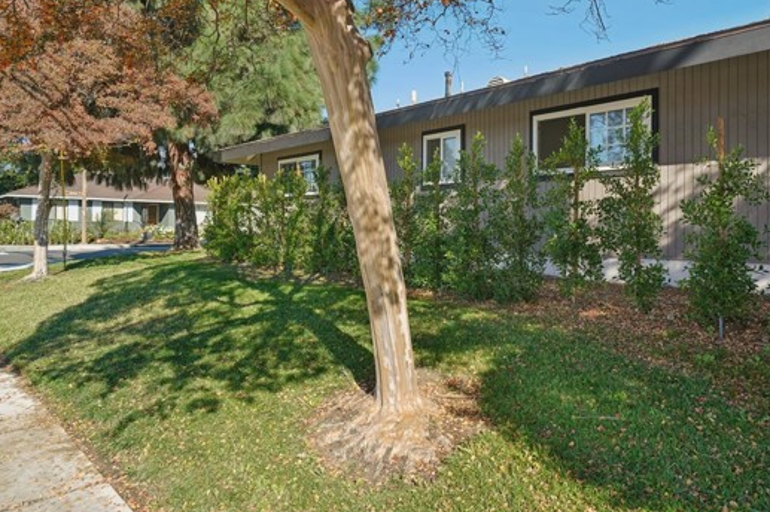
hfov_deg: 69.1
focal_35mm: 26
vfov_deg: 49.4
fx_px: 556
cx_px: 441
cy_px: 231
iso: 100
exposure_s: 1/50
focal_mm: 21
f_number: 8
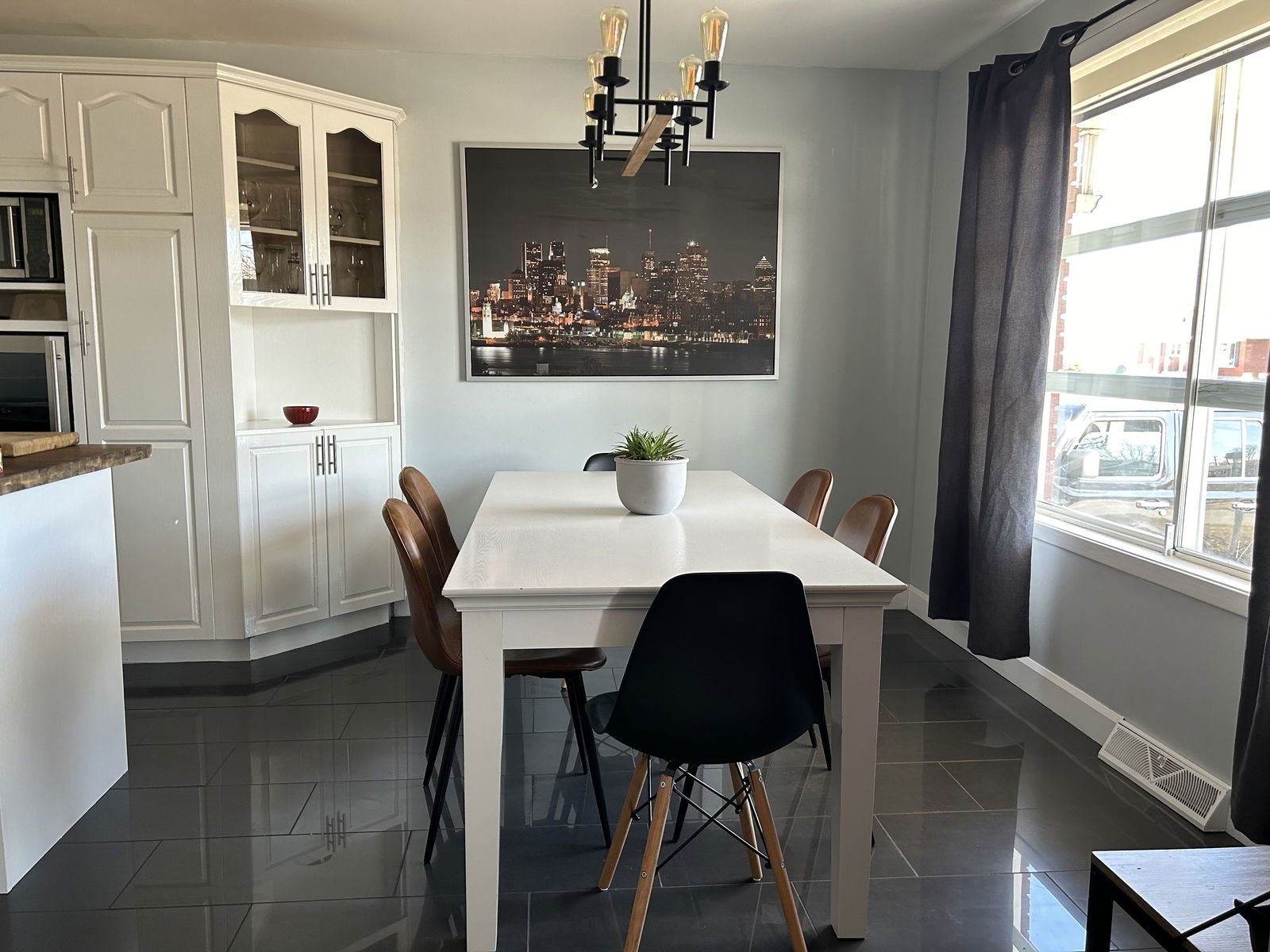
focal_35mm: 26
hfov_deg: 67.3
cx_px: 635
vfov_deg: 53.1
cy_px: 476
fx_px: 954
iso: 125
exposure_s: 1/94
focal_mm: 5.7
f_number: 1.5
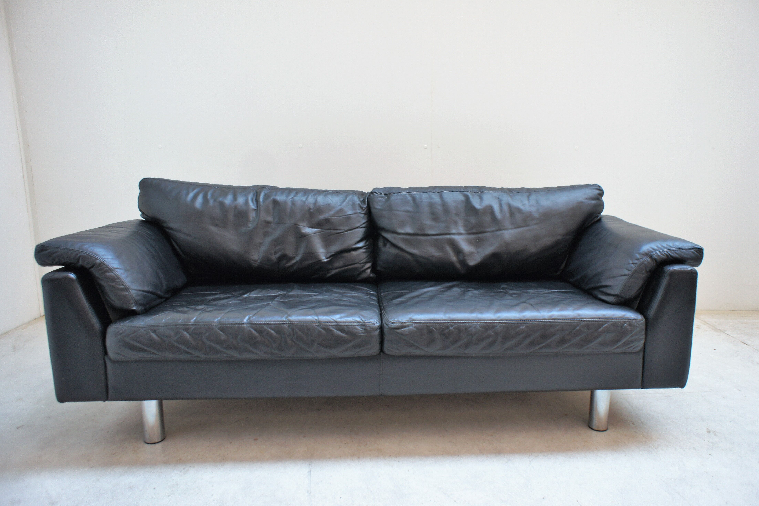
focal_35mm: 25
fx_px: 527
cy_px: 248
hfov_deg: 71.5
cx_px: 393
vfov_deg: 51.3
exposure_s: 1/40
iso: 200
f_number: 3.2
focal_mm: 16
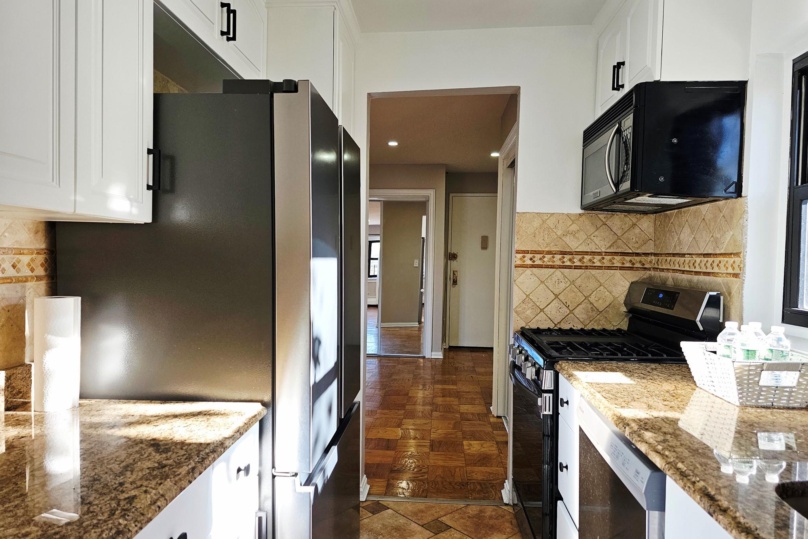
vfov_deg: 53.1
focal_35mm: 24
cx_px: 404
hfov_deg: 73.7
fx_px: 539
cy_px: 282
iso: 160
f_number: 1.7
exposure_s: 1/208
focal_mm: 6.3
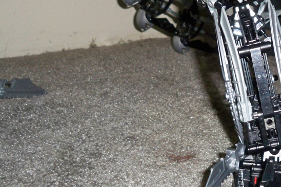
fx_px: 531
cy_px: 27
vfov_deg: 19.7
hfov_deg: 28.7
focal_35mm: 68
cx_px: 241
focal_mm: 6.3
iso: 200
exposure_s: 1/60
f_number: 3.1
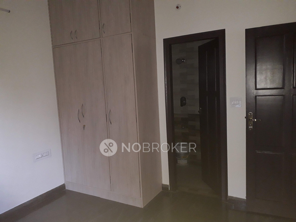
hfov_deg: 65.3
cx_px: 148
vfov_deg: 51.4
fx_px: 231
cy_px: 111
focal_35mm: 27
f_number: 1.9
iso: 200
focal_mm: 3.6
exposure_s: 1/25
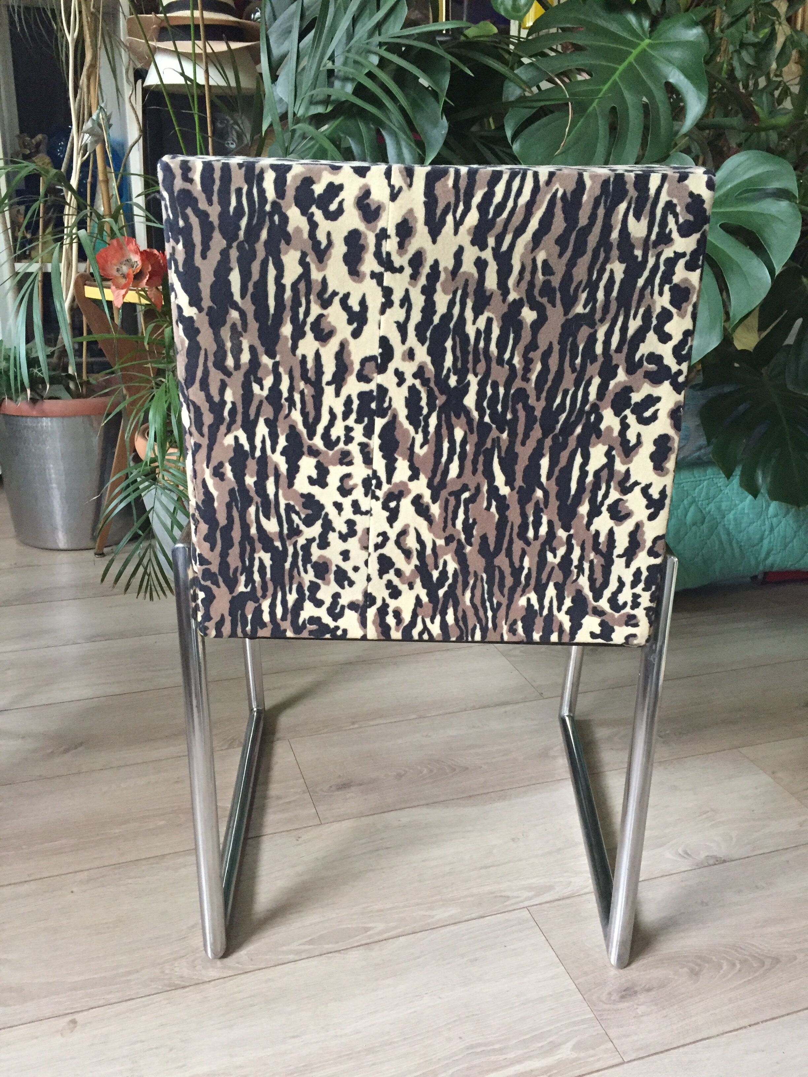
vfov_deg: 61.7
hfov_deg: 48.2
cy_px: 538
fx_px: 903
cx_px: 404
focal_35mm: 29
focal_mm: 4.15
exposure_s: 1/20
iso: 250
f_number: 2.2
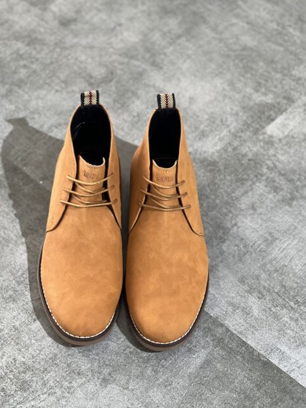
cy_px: 231
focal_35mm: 98
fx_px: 1156
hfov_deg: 15.1
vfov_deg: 20.0
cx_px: 119
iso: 160
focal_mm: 9
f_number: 2.8
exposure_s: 1/40
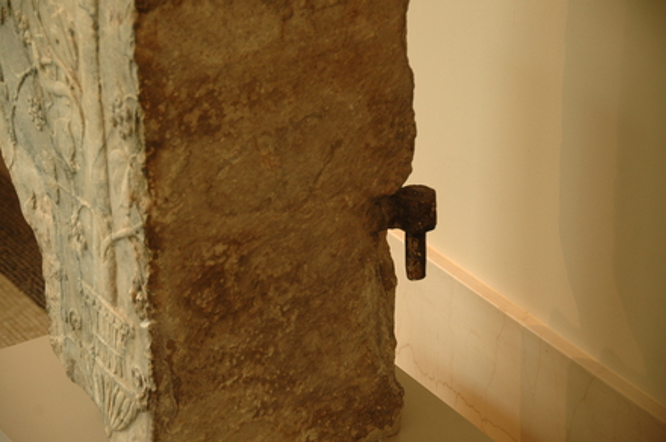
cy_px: 221
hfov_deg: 16.7
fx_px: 2272
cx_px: 333
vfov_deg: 11.1
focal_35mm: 123
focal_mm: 82
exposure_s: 1/20
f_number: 5.3
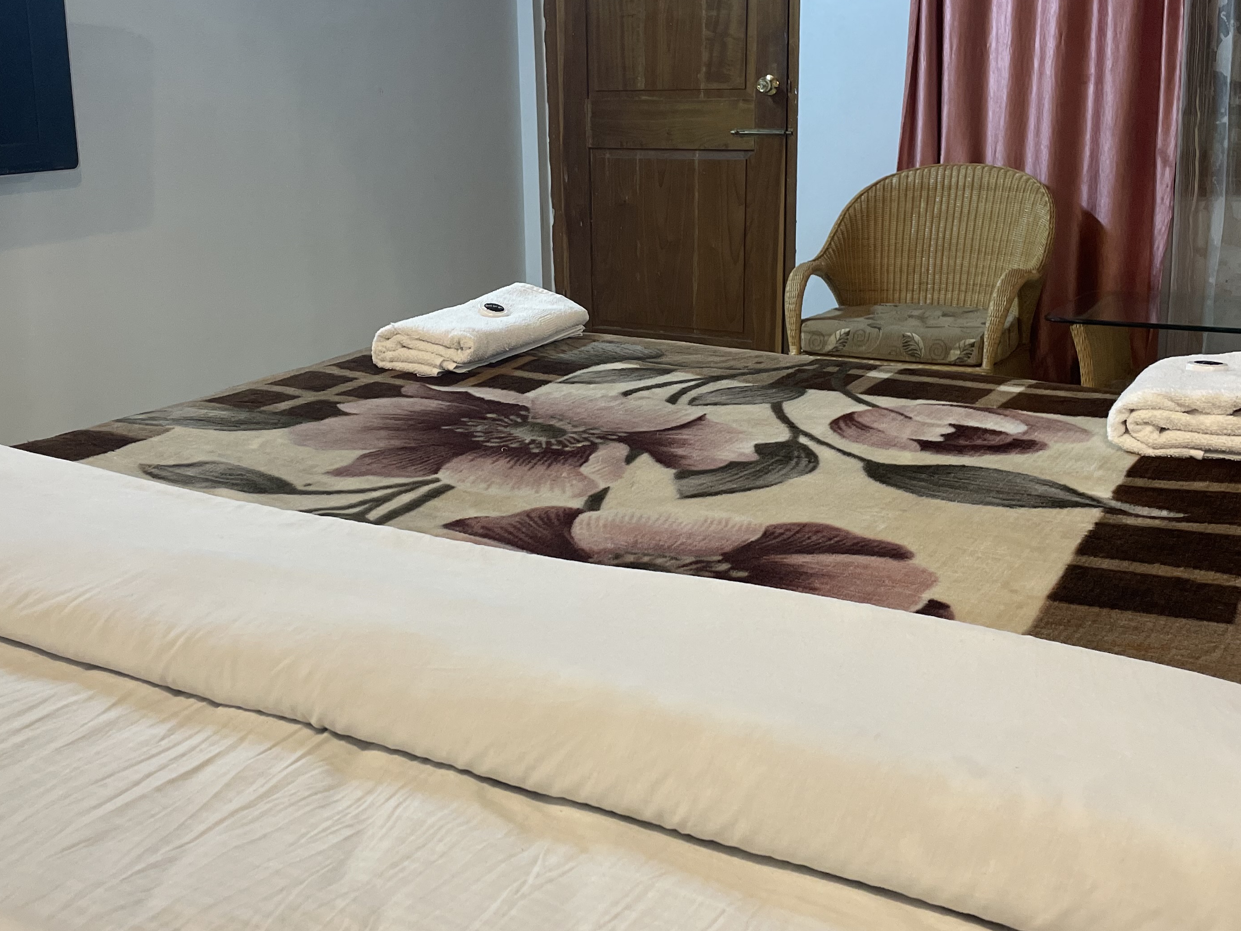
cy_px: 409
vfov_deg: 37.7
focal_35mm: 38
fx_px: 1362
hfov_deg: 49.0
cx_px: 607
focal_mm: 4.2
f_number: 1.6
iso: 250
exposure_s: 1/50
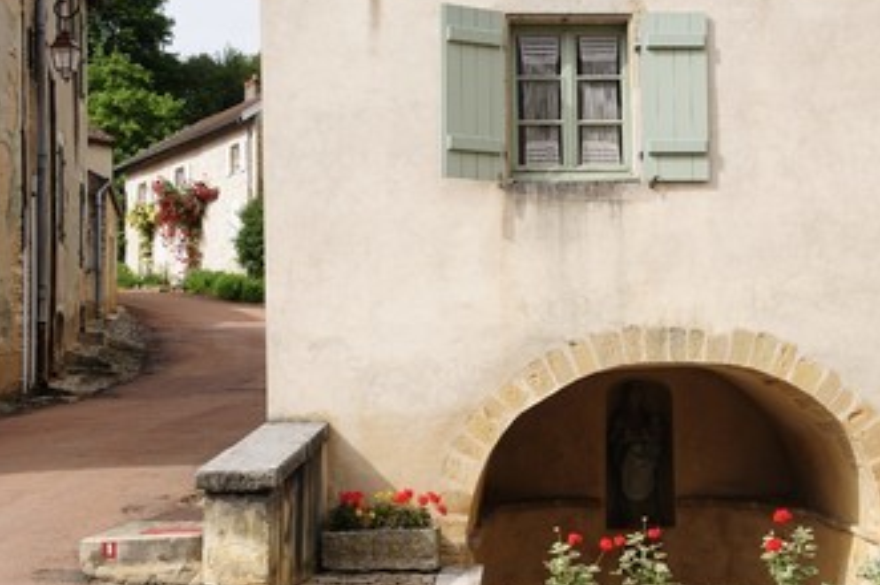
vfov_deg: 22.2
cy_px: 332
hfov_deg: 32.8
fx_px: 1490
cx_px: 549
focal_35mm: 61
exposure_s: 1/125
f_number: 14
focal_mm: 48
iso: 200
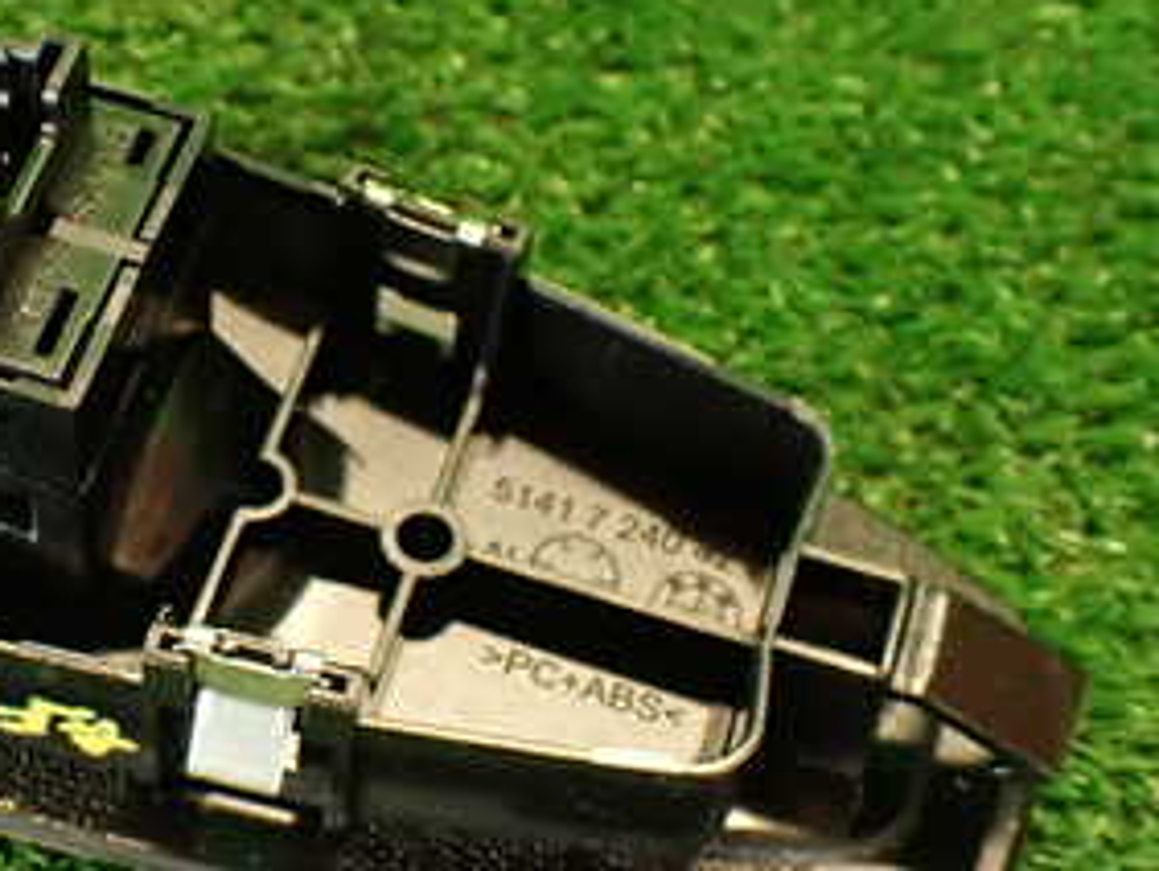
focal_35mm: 68
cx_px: -41
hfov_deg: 26.7
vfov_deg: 21.6
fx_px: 2279
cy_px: 382
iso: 400
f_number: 2.4
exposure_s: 1/30
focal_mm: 5.79
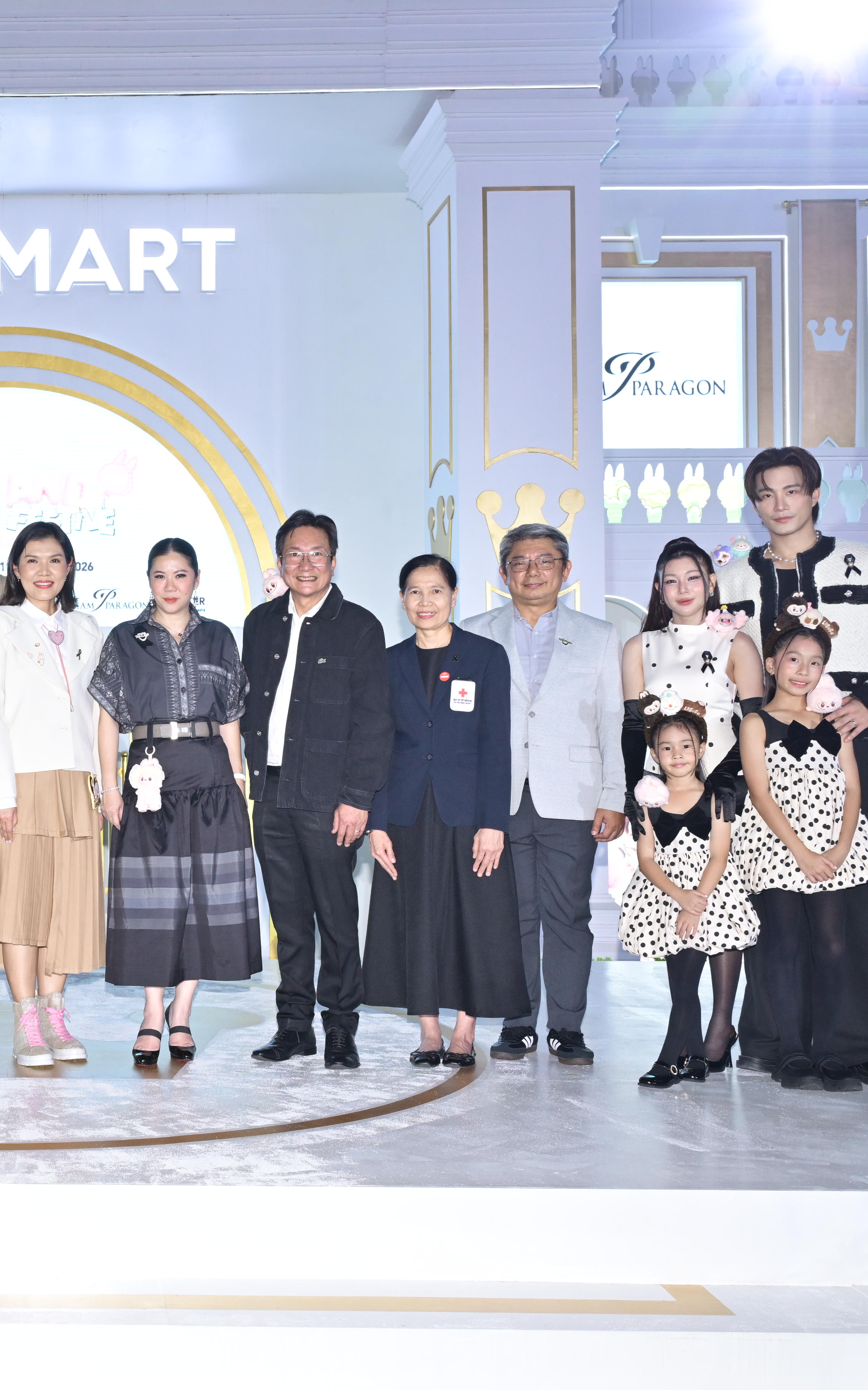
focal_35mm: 45
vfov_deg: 44.4
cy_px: 694
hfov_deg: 27.0
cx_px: 0
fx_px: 1703
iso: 1250
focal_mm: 29
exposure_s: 1/125
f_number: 7.1
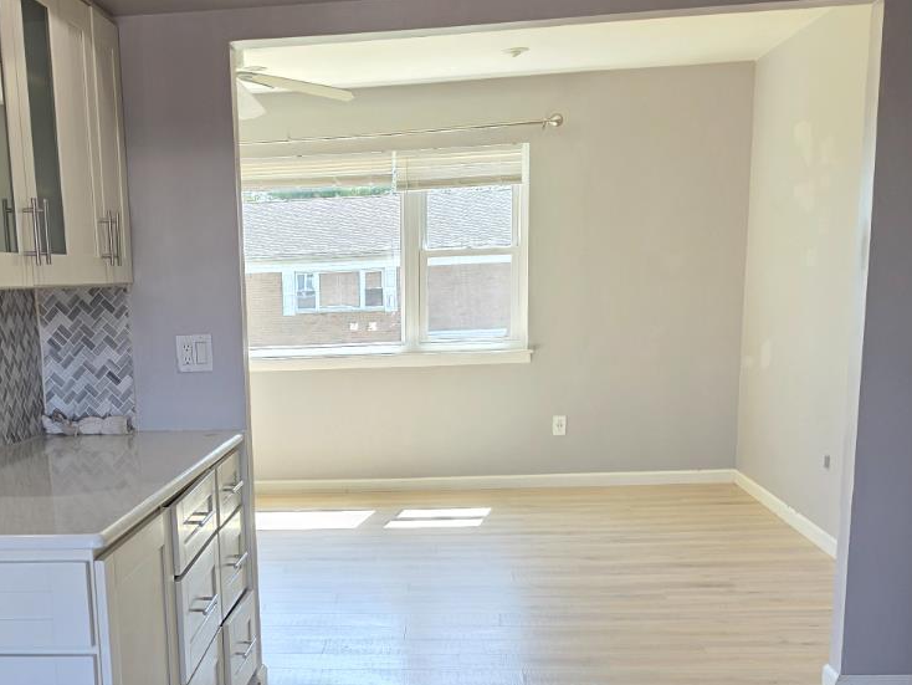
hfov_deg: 39.8
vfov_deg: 30.1
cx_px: 290
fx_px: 1239
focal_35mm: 47
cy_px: 558
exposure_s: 1/120
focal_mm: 6.5
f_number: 1.4
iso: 32
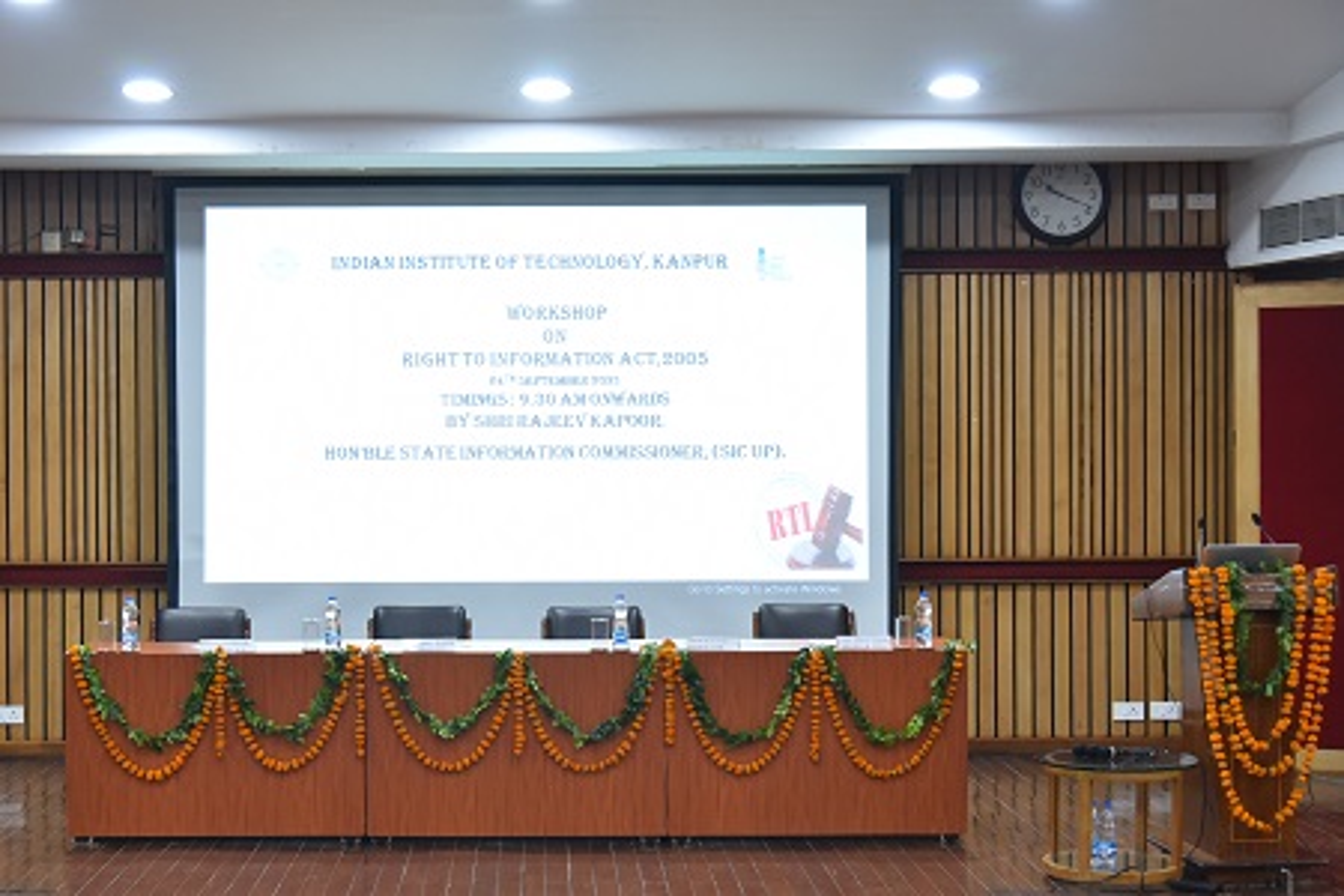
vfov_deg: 27.0
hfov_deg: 39.6
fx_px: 1867
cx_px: 672
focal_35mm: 50
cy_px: 448
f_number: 4
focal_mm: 50
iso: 2000
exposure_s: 1/100
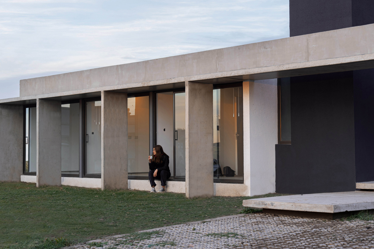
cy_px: 106
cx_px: 196
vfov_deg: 20.6
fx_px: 686
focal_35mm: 66
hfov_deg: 30.5
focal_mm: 38
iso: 200
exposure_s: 1/60
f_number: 4.5
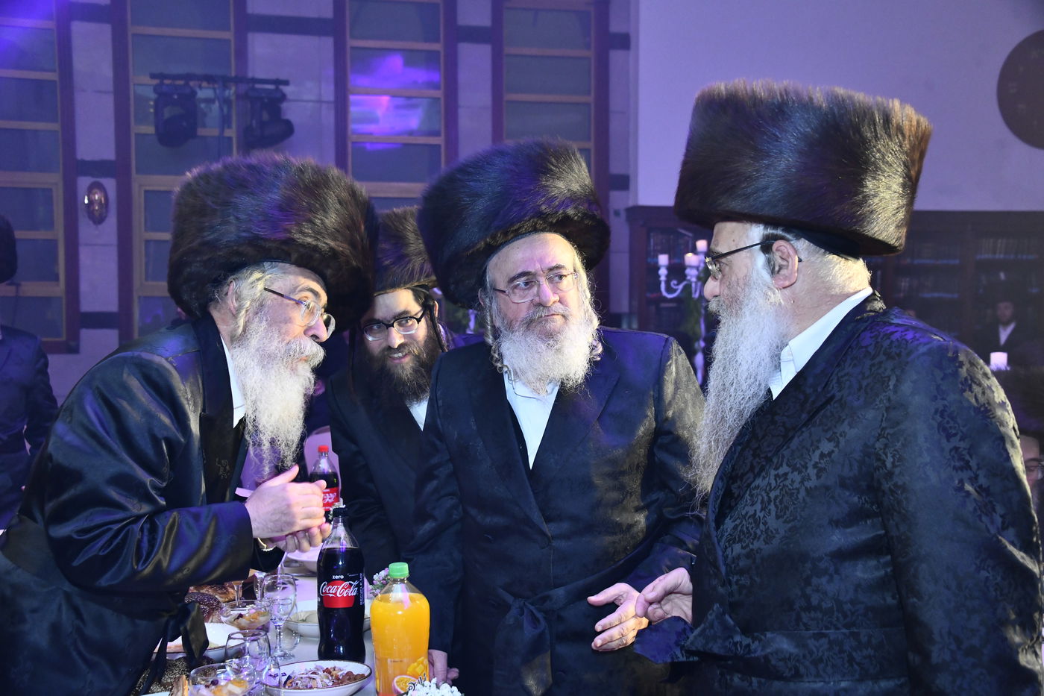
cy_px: 348
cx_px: 522
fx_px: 1276
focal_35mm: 44
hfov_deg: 44.5
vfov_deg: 30.5
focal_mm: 44
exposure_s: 1/100
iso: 1600
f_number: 5.6
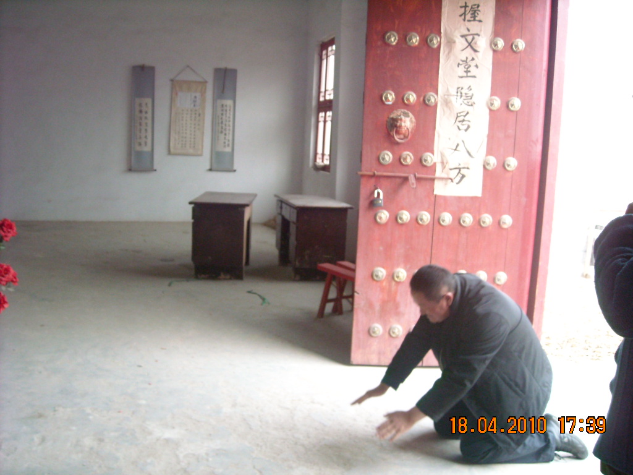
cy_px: 238
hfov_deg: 52.6
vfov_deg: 40.7
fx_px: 640
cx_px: 316
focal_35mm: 35
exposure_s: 1/60
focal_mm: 5.7
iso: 383
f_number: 2.8
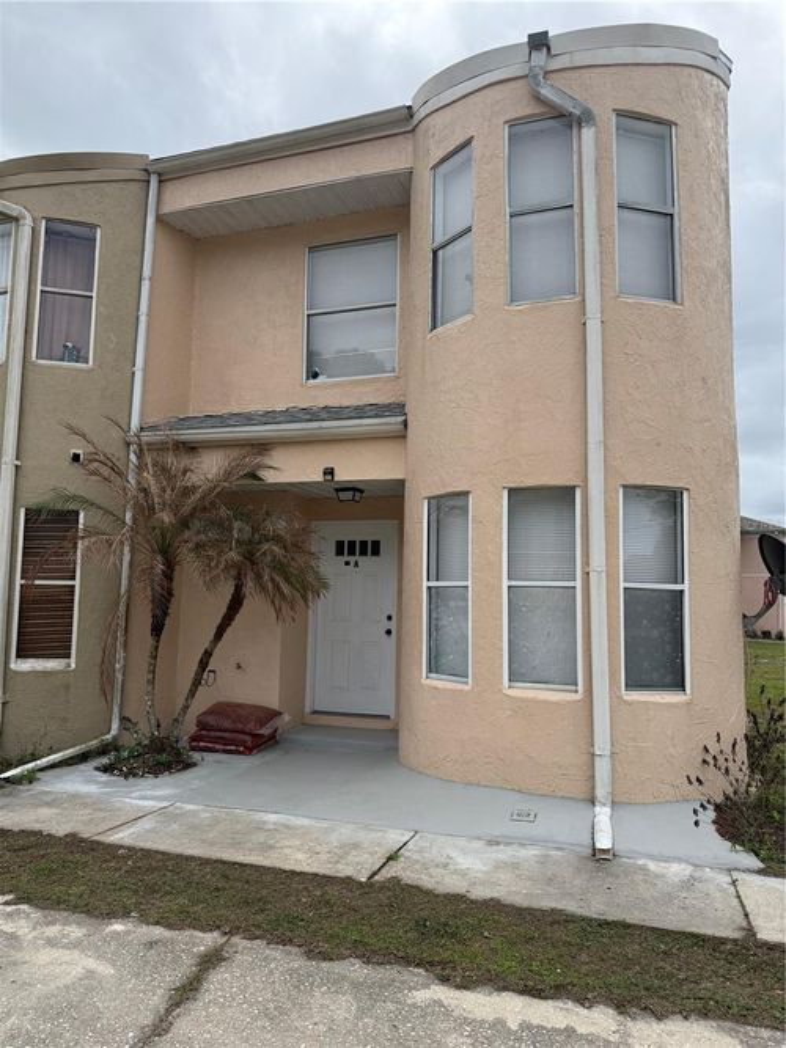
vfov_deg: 71.6
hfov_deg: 56.8
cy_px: 524
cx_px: 393
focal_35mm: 24
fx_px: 727
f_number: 1.78
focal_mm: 6.76
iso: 100
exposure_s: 1/5714
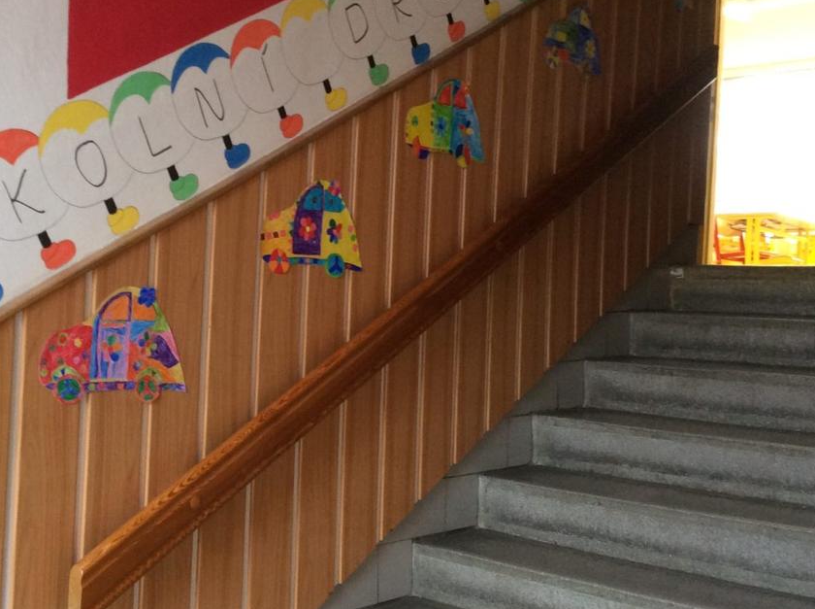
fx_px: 1199
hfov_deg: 37.5
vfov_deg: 28.5
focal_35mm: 51
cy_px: 342
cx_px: 353
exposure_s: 1/25
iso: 100
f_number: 2.4
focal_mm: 3.3
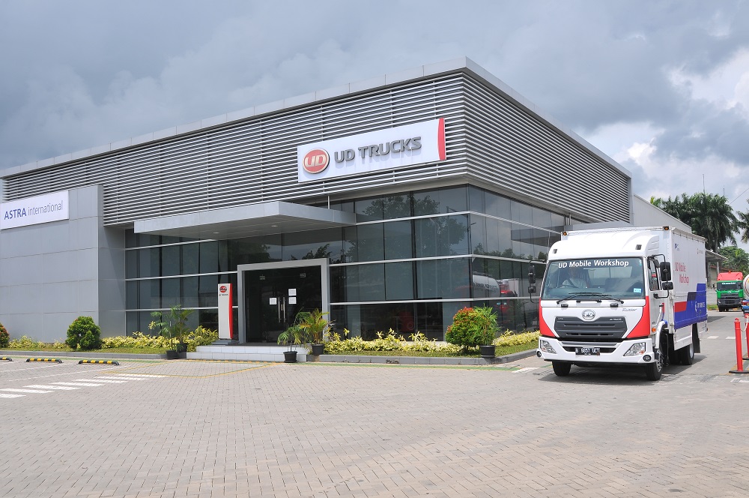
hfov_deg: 57.3
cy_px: 249
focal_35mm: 33
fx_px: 686
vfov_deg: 39.9
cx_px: 374
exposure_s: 1/125
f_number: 10
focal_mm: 22
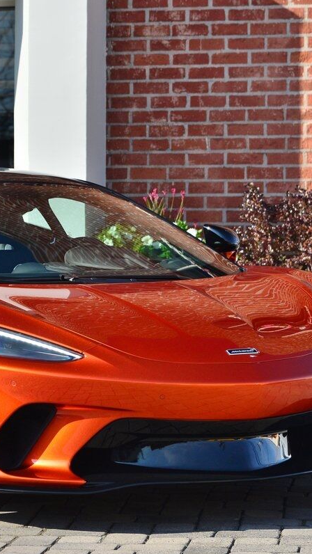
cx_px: 20
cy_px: 278
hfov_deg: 10.6
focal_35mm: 114
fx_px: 1676
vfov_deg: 18.8
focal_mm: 72
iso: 640
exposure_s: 1/1250
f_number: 5.6
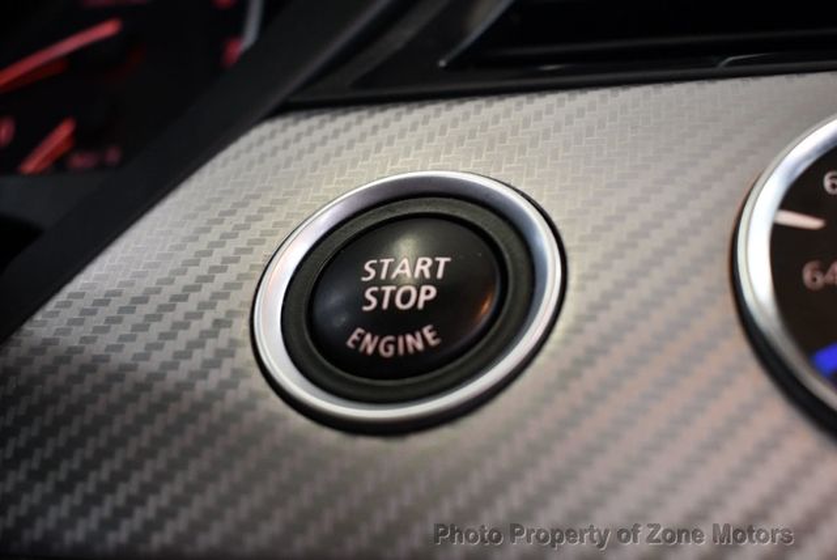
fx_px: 1117
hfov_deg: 41.1
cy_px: 280
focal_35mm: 48
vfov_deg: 28.1
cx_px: 418
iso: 1400
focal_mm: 24
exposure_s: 1/125
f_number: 4
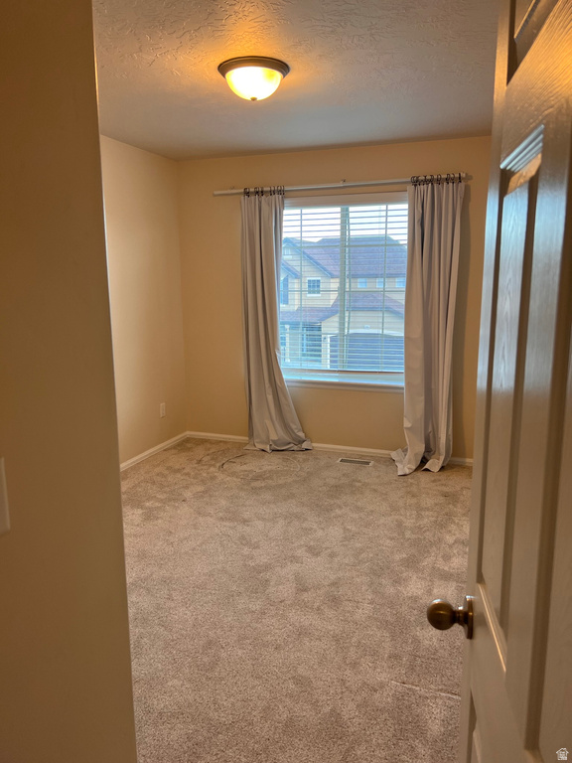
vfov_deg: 67.3
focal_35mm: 26
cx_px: 286
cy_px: 382
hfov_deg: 53.1
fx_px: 573
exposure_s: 1/60
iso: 64
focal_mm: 5.7
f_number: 1.5
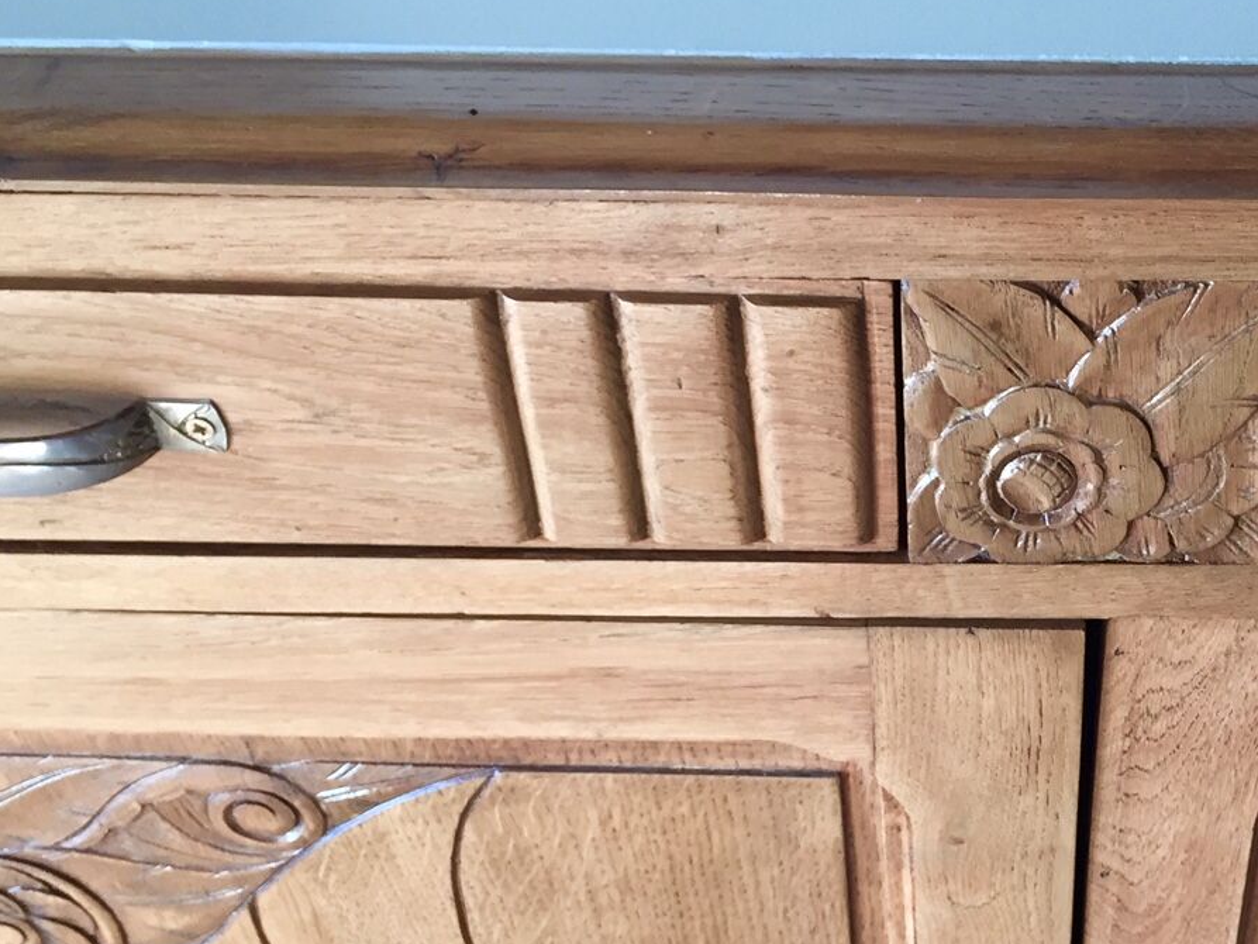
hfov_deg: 34.9
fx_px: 1926
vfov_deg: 27.3
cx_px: 1034
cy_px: 640
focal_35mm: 53
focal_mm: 4.15
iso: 40
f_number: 2.2
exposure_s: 1/33
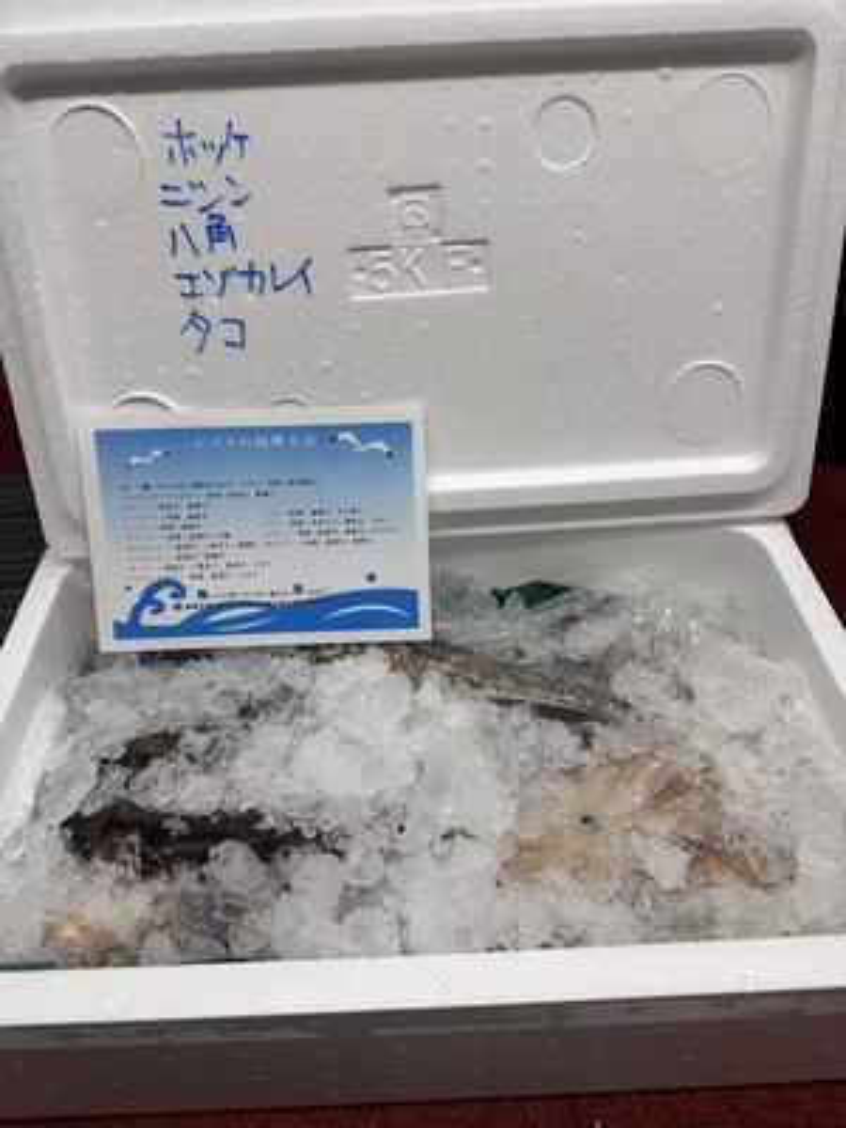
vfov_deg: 71.6
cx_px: 423
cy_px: 564
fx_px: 782
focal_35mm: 24
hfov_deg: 56.8
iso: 64
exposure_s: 1/128
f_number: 1.78
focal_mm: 6.86
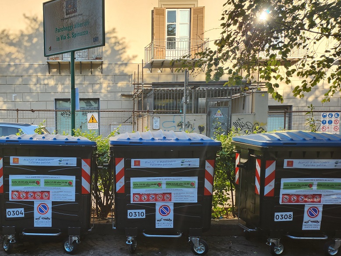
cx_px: 95
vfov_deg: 38.4
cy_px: 165
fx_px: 365
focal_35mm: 37
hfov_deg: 48.6
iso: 50
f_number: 1.8
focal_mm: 5
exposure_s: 1/418
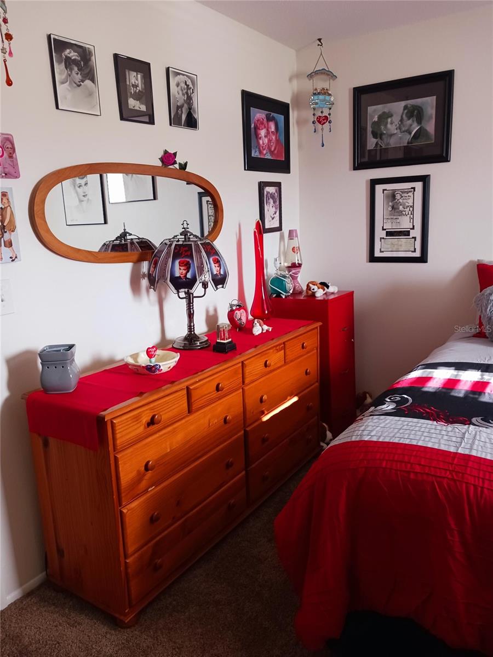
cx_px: 246
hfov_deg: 51.4
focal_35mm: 27
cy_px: 328
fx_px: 513
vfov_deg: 65.3
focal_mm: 4
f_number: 1.8
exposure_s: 1/24
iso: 250
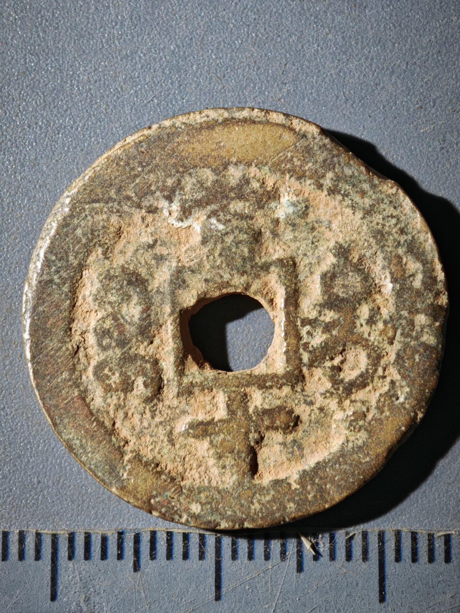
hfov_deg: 14.4
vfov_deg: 19.1
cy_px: 306
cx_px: 230
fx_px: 1825
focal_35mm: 103
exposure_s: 1/100
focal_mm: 9
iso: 125
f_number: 2
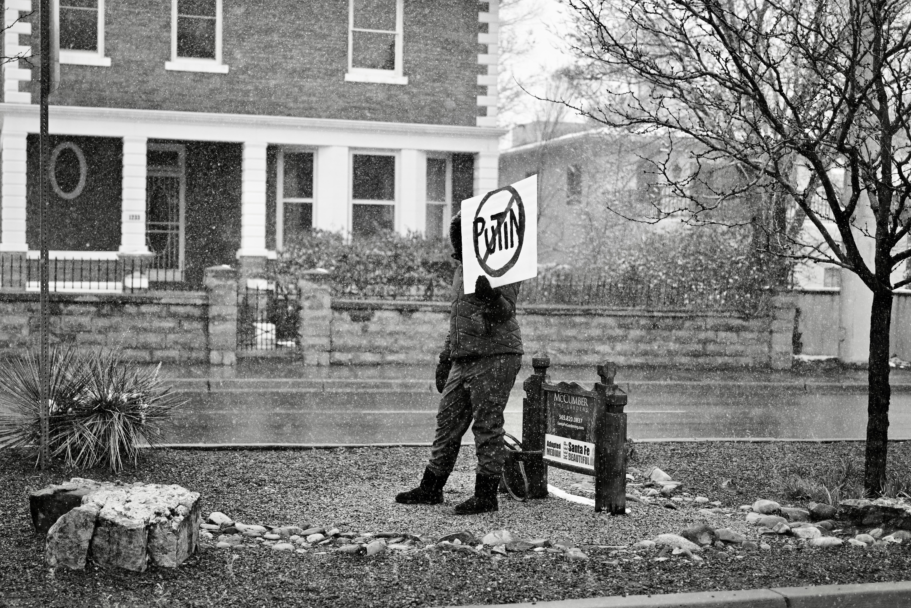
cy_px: 315
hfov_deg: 38.9
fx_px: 1290
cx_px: 427
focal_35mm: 51
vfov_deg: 26.5
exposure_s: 1/1600
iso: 100
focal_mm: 40
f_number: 2
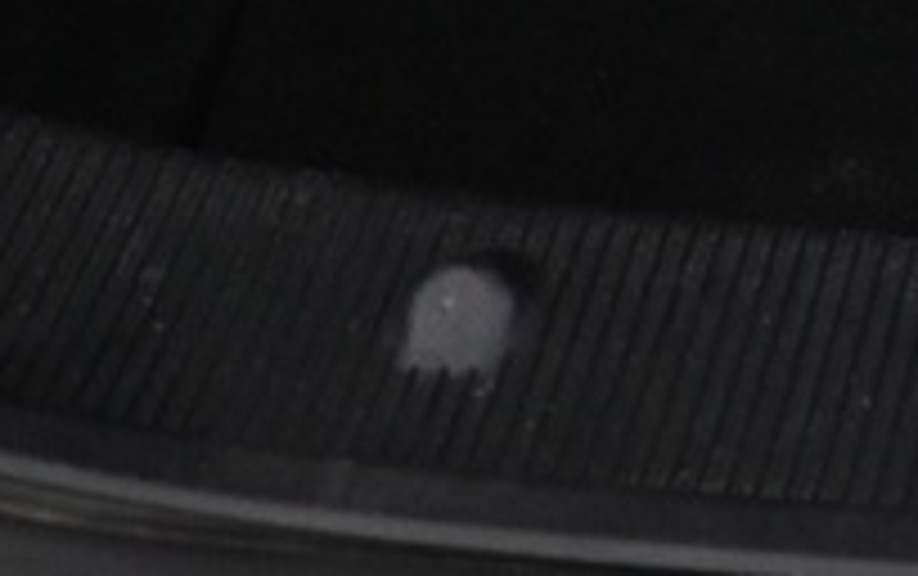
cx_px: 2038
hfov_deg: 9.8
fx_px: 4859
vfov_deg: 6.3
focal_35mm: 194
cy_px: -1062
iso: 1000
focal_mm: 16
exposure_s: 1/40
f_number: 3.5
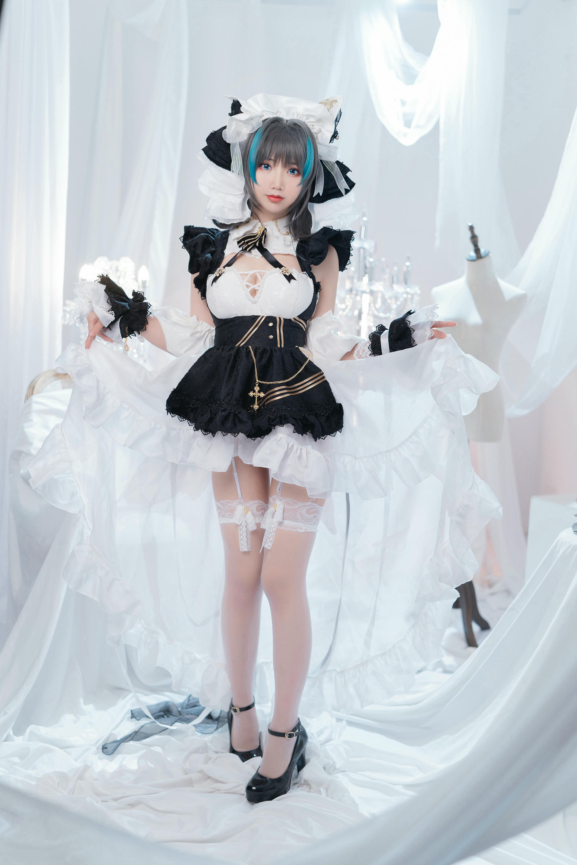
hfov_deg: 33.4
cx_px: 288
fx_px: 962
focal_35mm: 40
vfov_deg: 48.5
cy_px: 432
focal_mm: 40
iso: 250
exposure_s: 1/125
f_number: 2
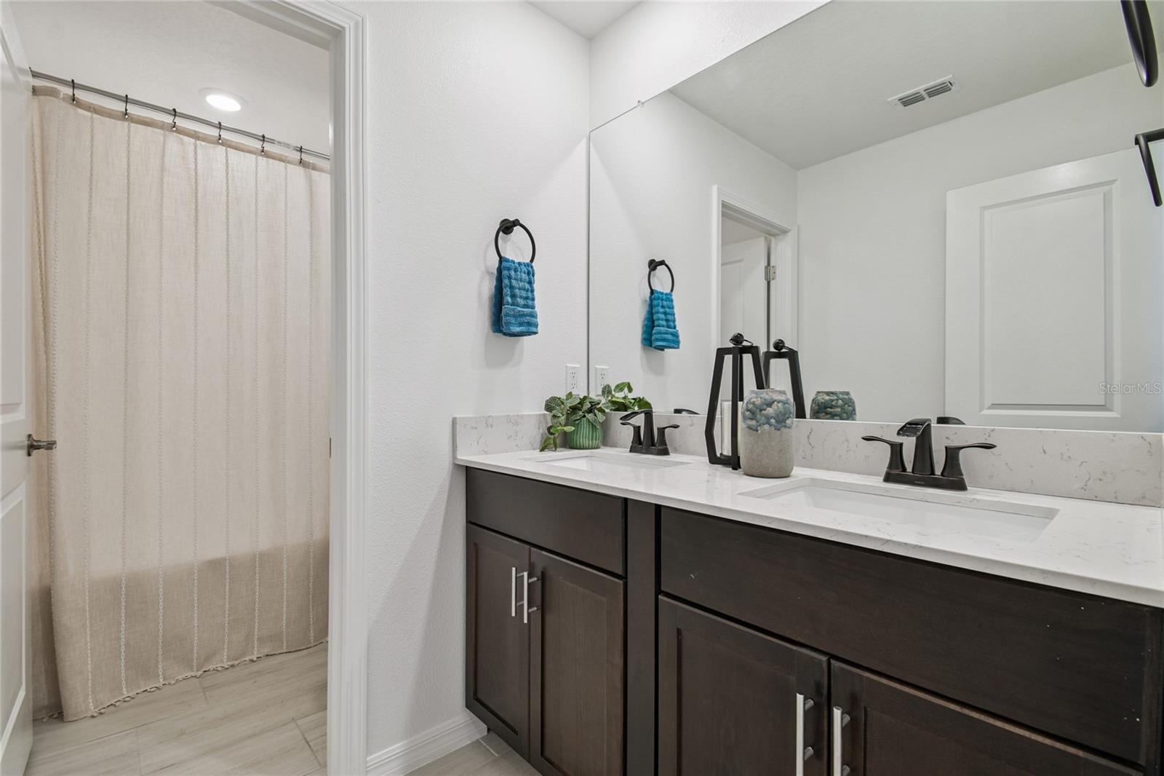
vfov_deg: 77.3
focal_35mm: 15
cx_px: 582
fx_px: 485
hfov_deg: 100.4
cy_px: 388
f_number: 7.1
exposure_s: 1/3.33
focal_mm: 10
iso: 100
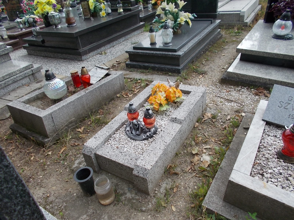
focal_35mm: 26
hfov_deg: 67.3
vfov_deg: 53.1
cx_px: 147
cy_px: 110
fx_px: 221
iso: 80
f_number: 3.2
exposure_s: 1/500
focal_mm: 4.6
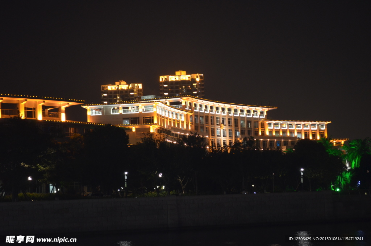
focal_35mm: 72
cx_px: 186
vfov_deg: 18.8
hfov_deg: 28.1
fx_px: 740
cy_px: 123
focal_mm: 48
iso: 800
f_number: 5.6
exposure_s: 1/5
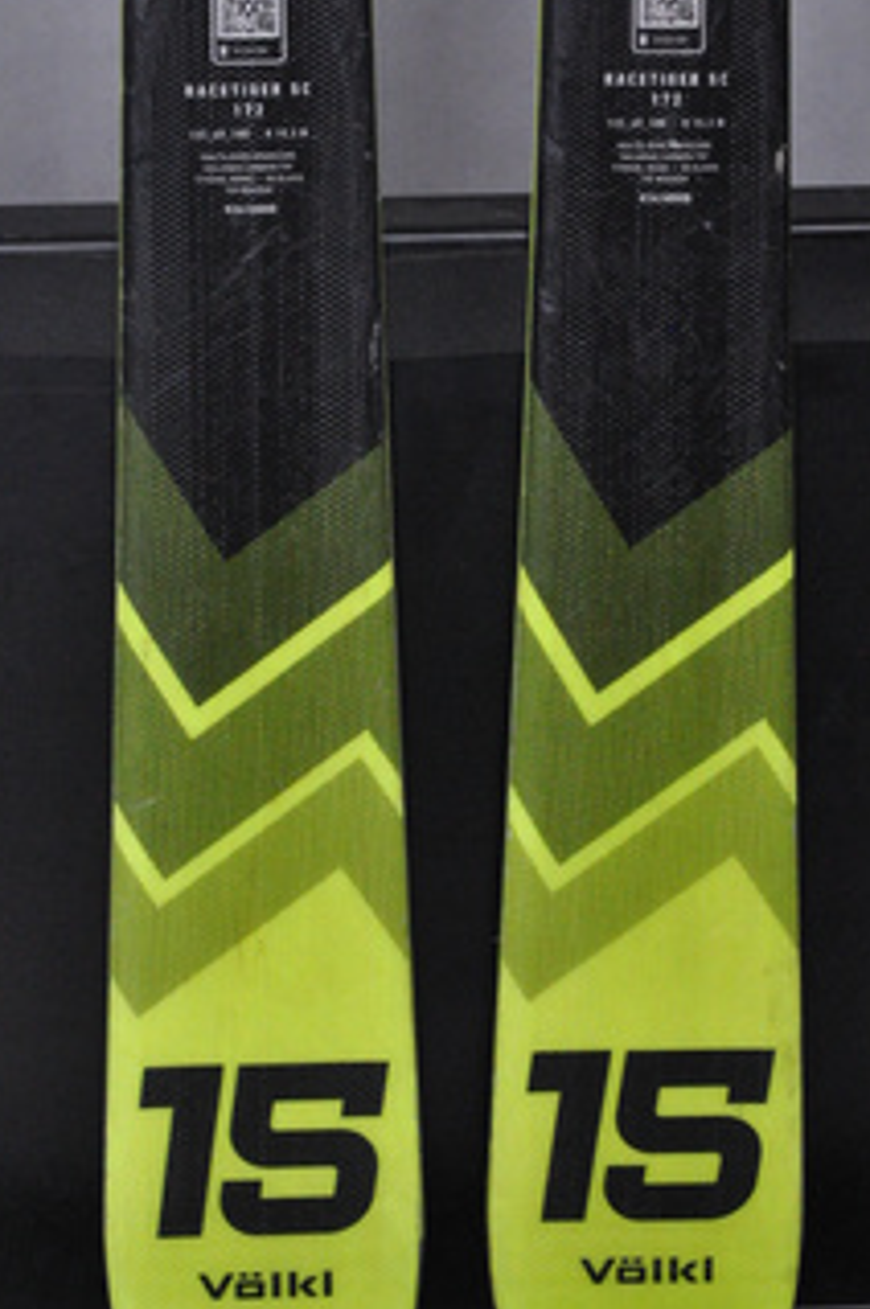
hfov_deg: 8.6
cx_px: 453
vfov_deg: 12.9
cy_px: 402
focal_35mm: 159
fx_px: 5765
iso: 3200
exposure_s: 1/125
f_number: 9.5
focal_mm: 75
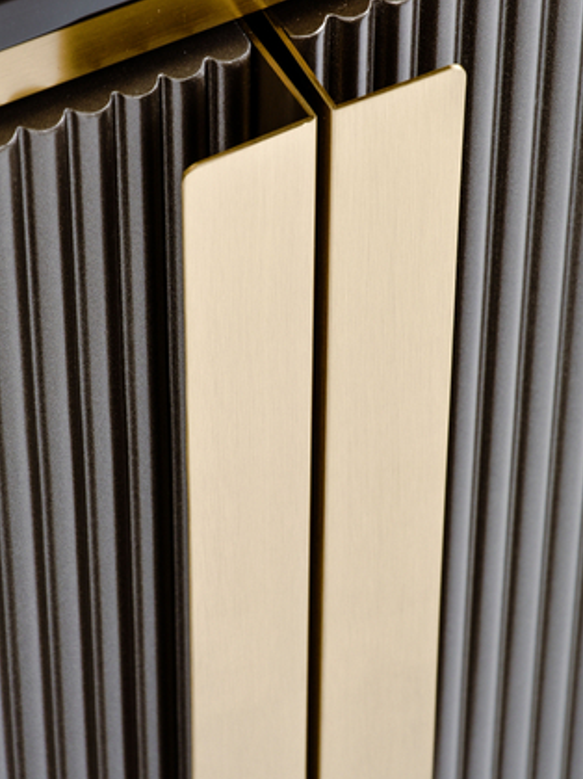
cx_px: 260
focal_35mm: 217
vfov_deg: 9.1
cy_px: 245
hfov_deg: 6.9
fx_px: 4868
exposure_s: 1/10
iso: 100
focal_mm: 105
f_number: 9.5
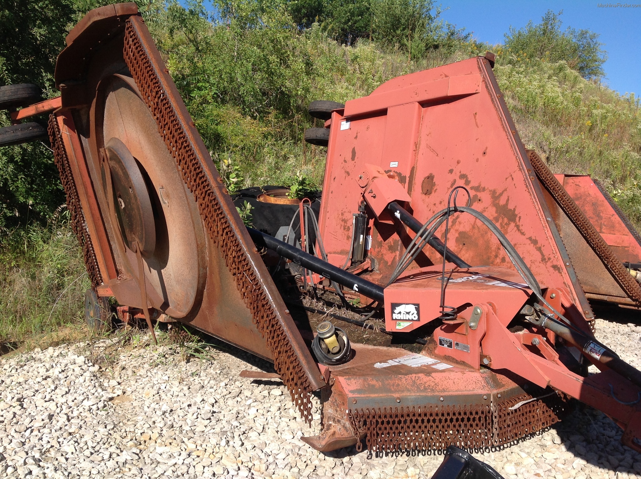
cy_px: 240
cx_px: 320
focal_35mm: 35
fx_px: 647
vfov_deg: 40.6
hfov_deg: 52.7
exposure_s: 1/1374
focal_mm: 4.28
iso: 50
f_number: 2.4
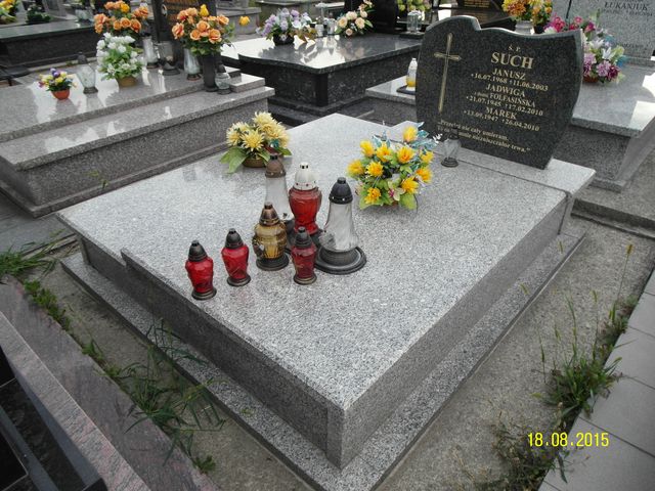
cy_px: 246
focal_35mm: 24
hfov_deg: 71.6
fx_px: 454
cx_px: 328
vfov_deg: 56.8
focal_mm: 5.2
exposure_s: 1/125
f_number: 3.4
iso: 80
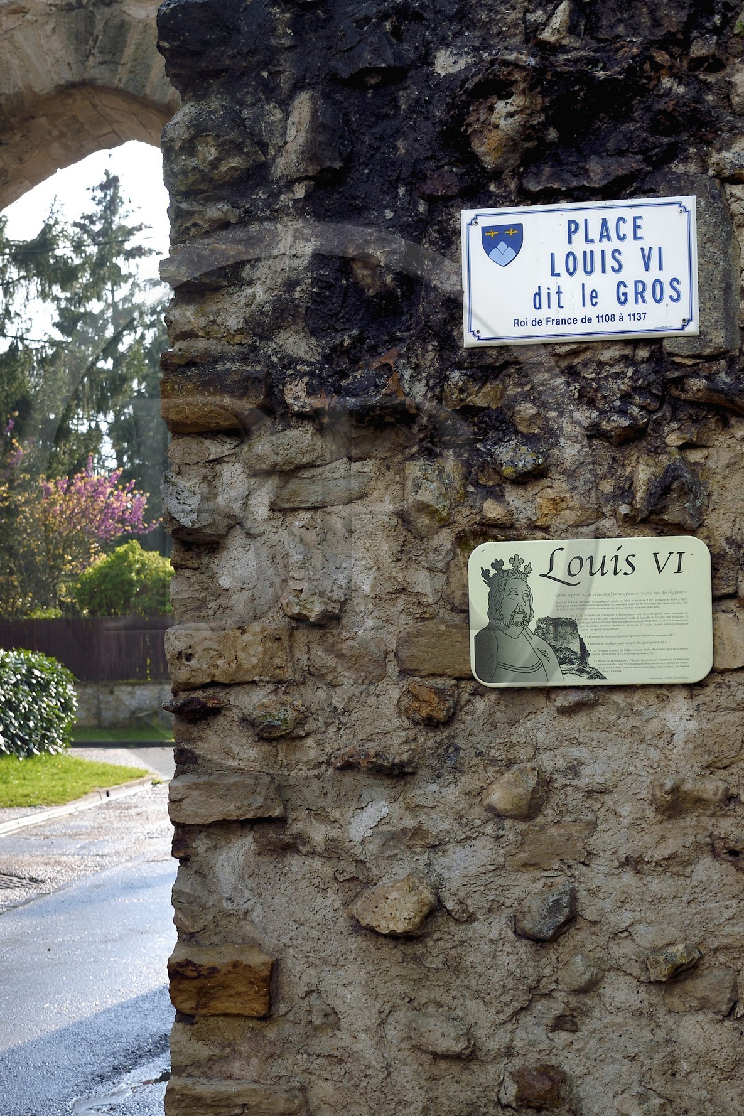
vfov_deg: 36.9
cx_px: 304
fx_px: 1674
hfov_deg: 25.0
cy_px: 515
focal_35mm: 54
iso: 200
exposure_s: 1/250
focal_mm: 40
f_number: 7.1
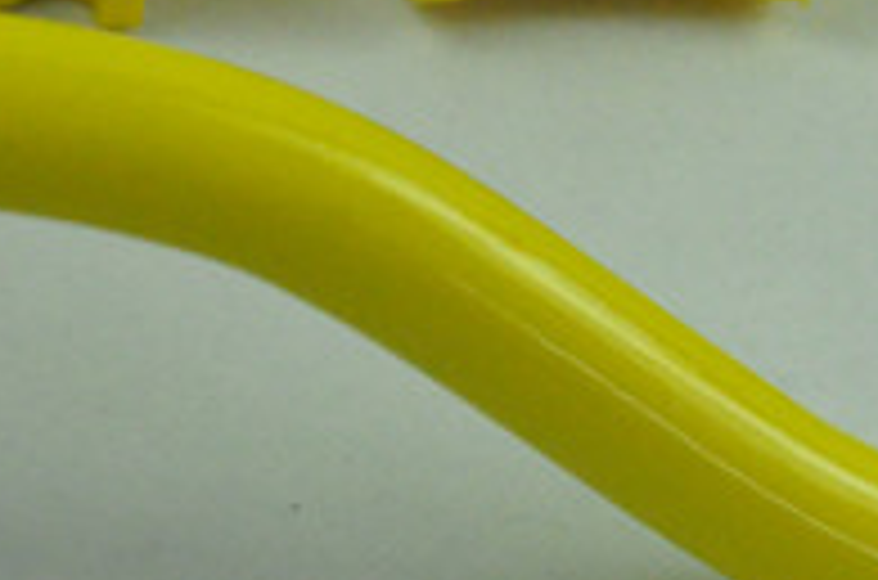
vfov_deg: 3.6
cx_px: 1432
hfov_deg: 5.4
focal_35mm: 377
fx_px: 9172
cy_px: 252
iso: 3200
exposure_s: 1/1000
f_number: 5.3
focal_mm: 70
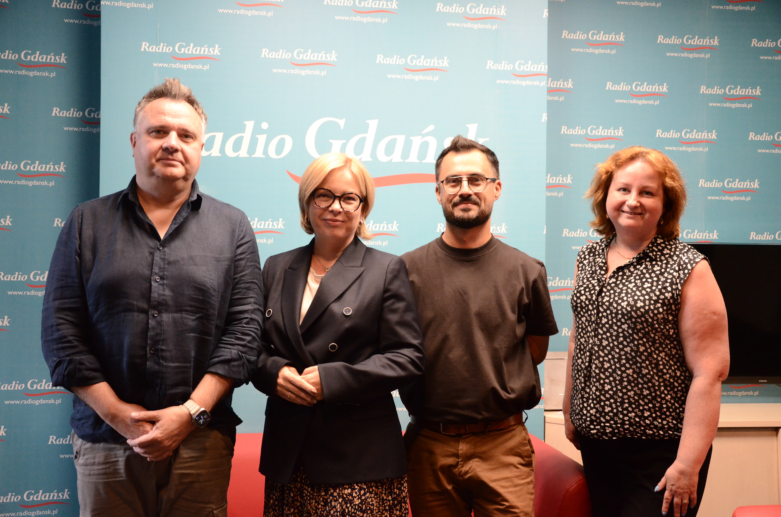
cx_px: 390
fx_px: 812
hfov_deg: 51.4
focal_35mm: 38
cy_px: 258
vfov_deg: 35.3
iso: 3200
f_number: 4
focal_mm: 25
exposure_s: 1/100
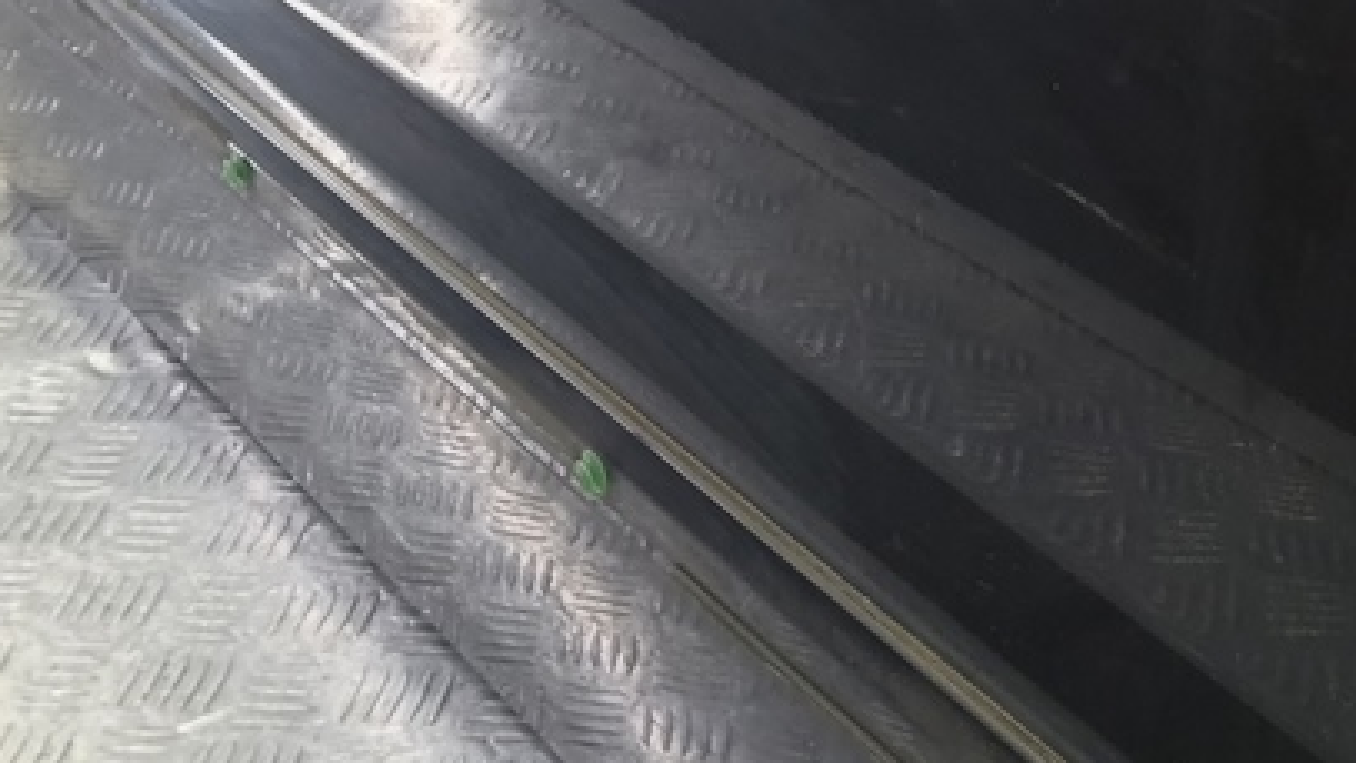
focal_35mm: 63
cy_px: -67
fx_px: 2265
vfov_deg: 18.4
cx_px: 1116
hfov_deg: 32.3
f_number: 1.6
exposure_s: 1/50
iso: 205
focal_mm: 4.11
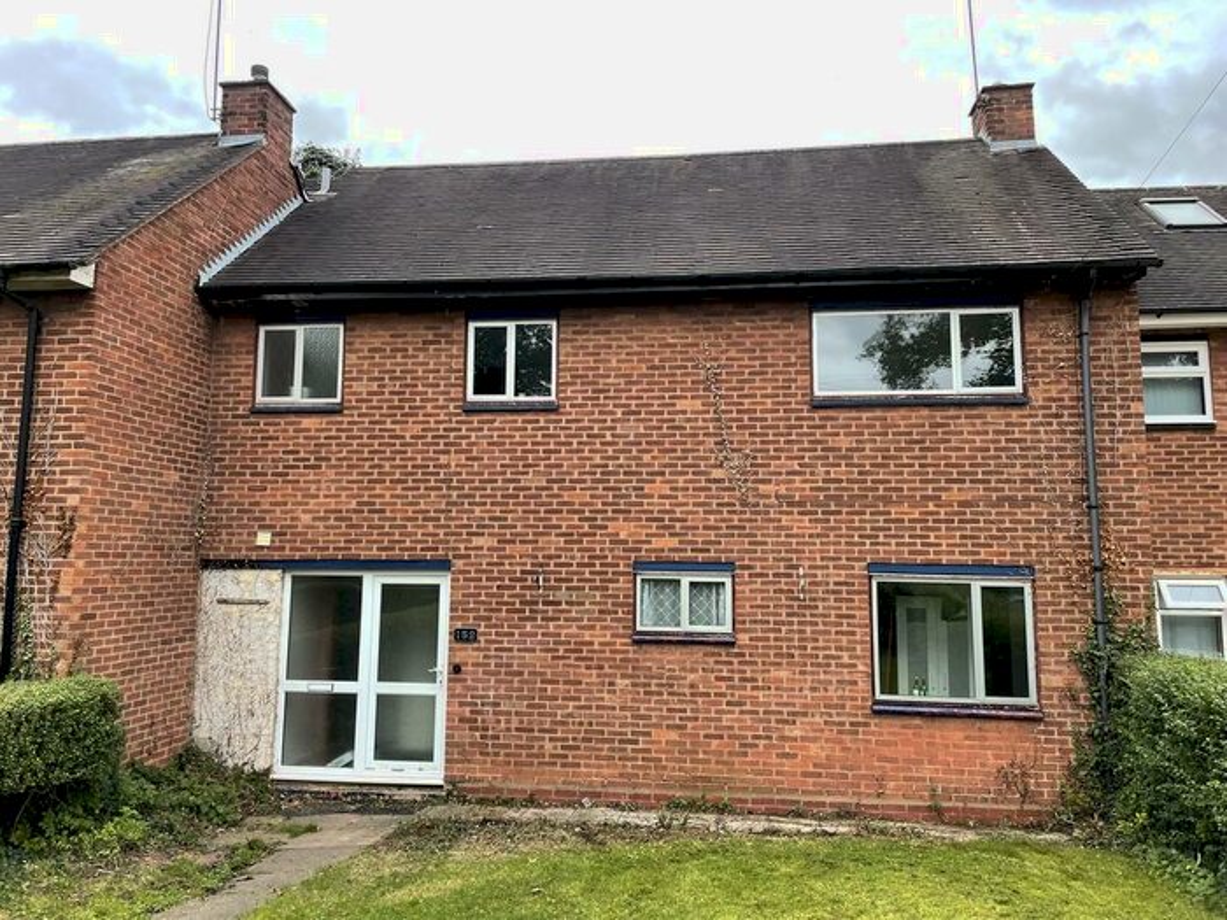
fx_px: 922
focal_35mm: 26
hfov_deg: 67.3
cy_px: 460
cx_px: 614
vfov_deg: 53.1
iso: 32
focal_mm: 4.2
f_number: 1.6
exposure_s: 1/220
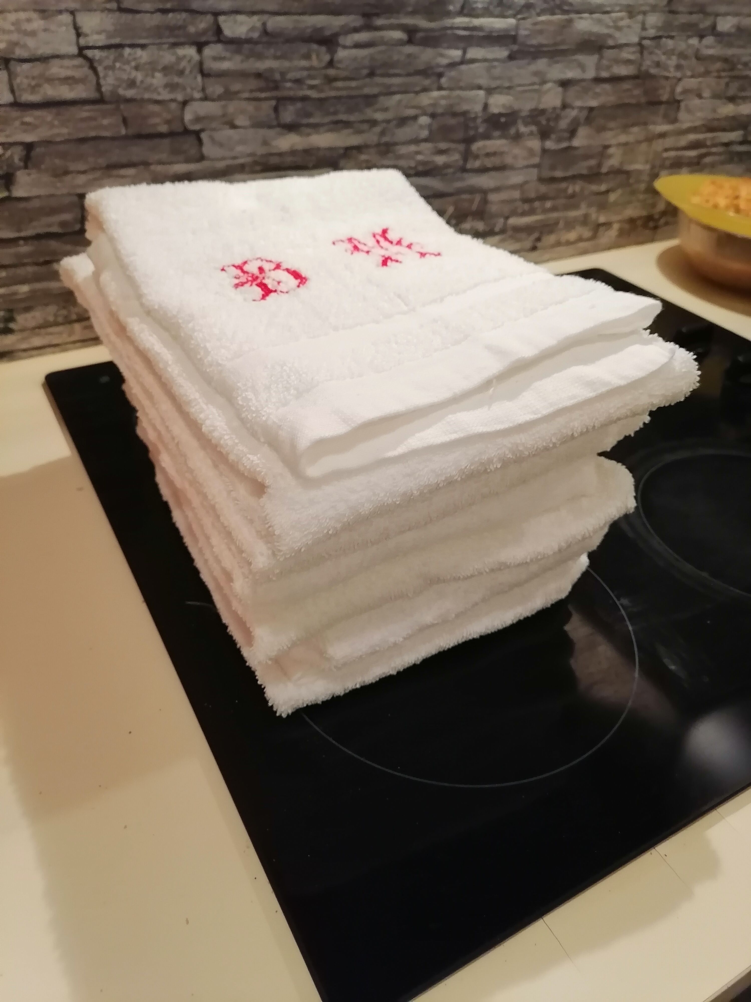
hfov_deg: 51.4
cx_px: 376
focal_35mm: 27
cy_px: 501
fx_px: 781
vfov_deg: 65.3
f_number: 1.8
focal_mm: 5.3
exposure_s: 1/25
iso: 400
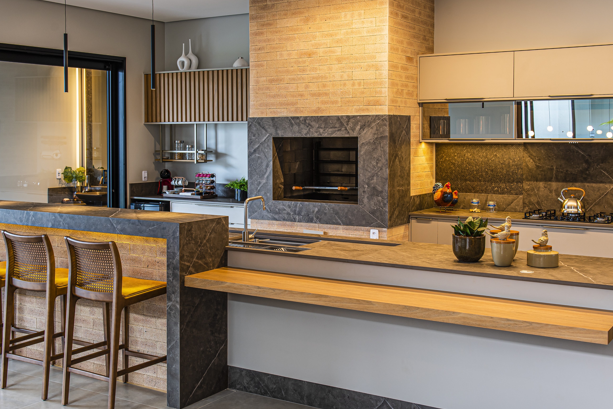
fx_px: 749
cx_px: 299
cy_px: 211
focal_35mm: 44
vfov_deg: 30.5
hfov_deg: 44.5
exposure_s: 1/6
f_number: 9
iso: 100
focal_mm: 34
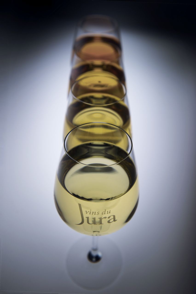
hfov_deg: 35.0
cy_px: 147
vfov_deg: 50.7
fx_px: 311
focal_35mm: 38
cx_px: 98
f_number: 5.6
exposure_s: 1/1600
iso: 200
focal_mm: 38
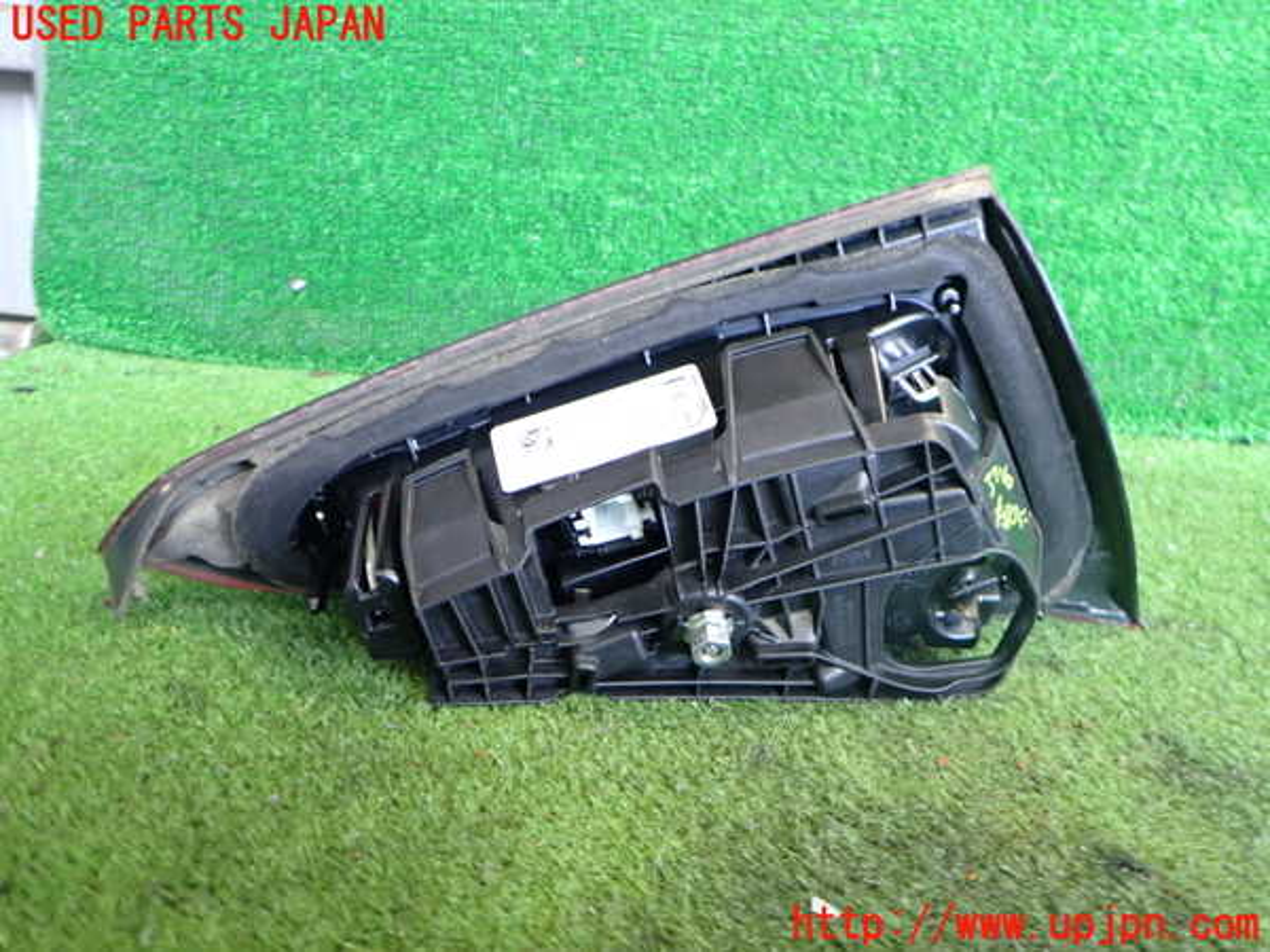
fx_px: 1101
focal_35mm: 30
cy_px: 476
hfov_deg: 60.0
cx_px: 635
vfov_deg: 46.8
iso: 320
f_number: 2.3
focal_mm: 5.4
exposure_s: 1/30
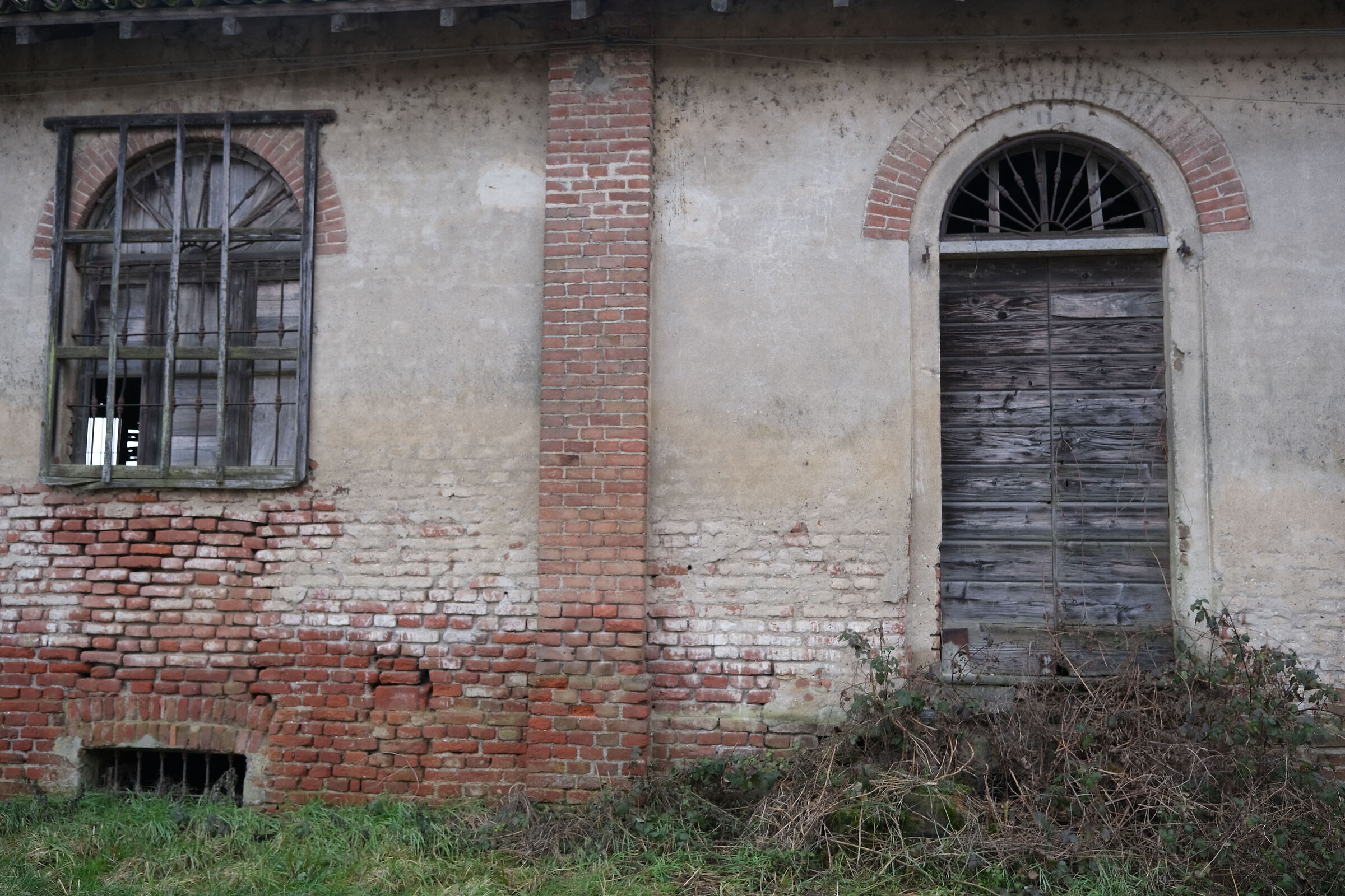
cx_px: 672
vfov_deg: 41.1
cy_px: 448
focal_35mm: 32
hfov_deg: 58.7
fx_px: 1195
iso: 160
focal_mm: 21.2
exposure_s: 1/60
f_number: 4
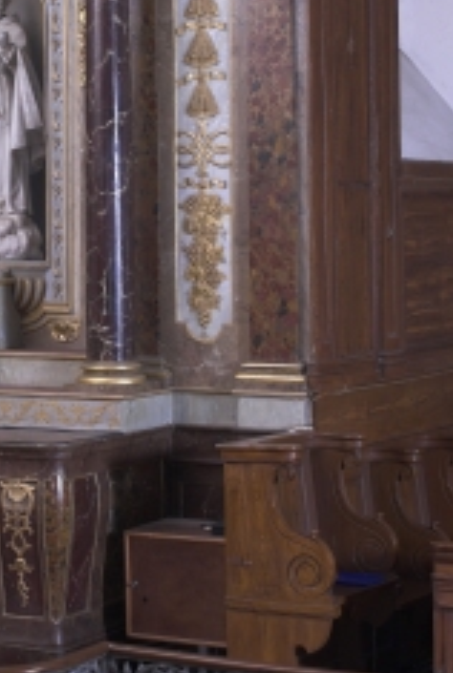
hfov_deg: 12.3
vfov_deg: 18.3
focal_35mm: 111
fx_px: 2083
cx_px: -13
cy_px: 178
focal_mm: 34
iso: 100
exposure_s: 1/2
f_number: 10
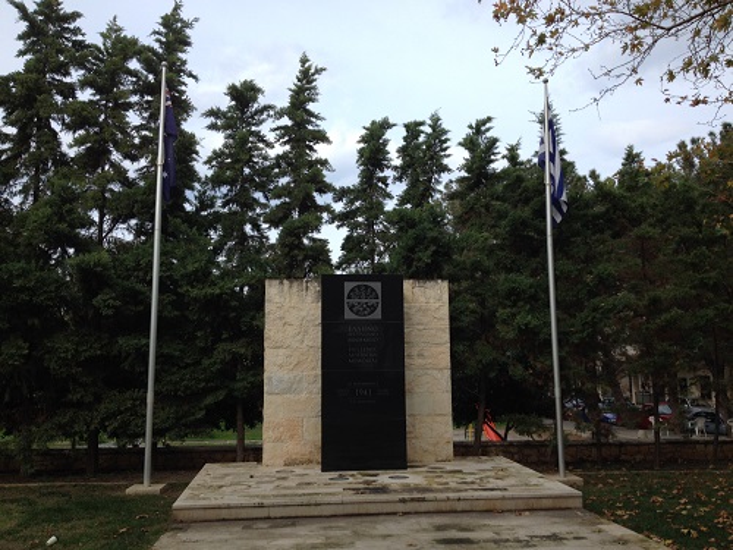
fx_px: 741
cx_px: 366
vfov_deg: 40.7
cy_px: 275
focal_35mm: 35
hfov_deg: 52.6
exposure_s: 1/1062
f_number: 2.4
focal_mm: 4.28
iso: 50
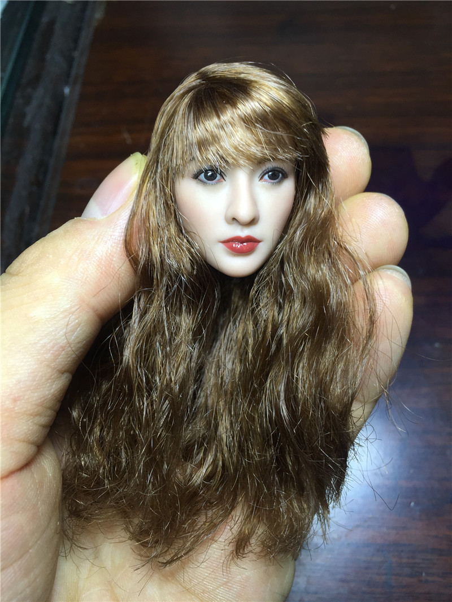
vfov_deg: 61.6
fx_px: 505
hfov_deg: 48.2
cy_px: 301
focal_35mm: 29
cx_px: 226
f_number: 2.2
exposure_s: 1/50
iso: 40
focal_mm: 4.15
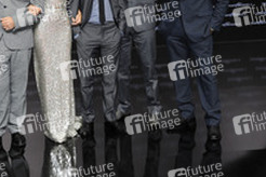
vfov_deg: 15.5
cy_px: 41
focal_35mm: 88
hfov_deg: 22.8
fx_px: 650
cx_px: 59
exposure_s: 1/200
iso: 400
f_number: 7.1
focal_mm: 48
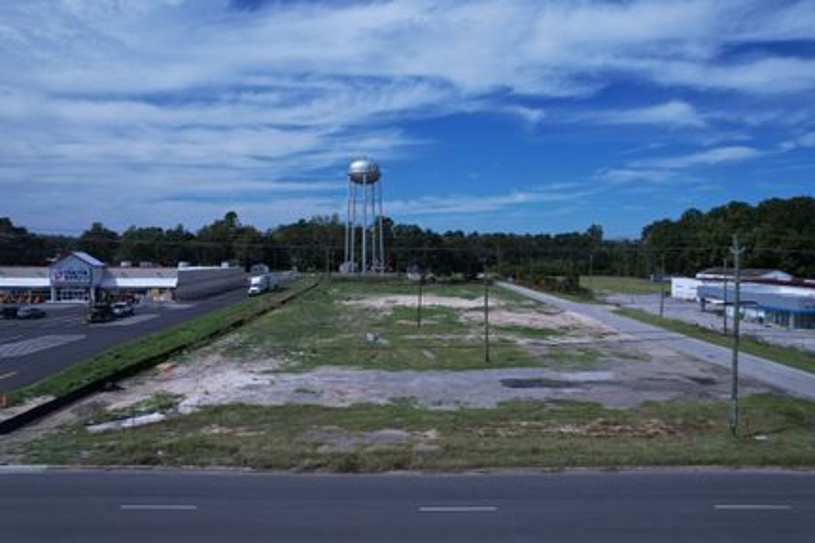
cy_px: 272
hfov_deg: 78.6
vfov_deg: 57.2
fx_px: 498
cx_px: 408
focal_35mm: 22
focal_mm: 8.38
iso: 110
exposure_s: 1/4000
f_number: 2.8
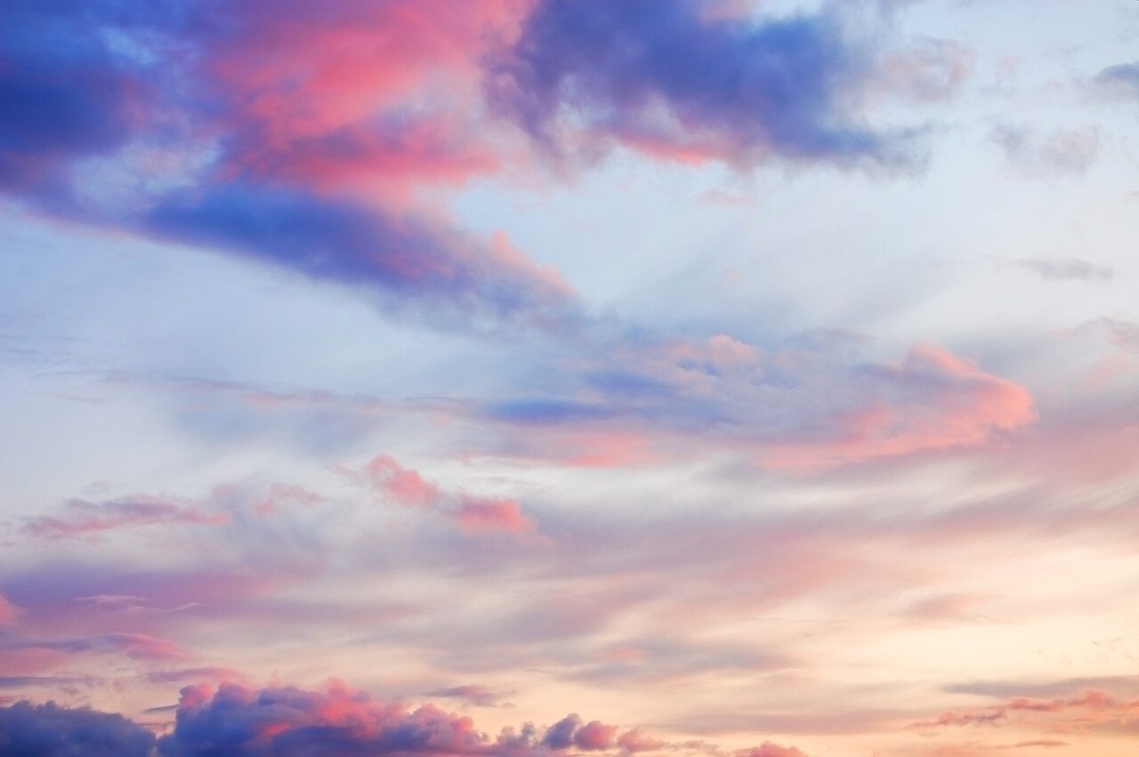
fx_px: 2608
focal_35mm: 82
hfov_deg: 24.6
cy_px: 378
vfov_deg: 16.5
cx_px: 570
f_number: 5.6
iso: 200
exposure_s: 1/100
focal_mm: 55
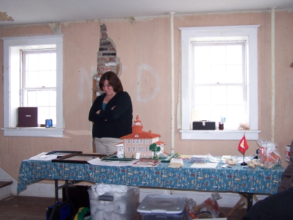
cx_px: 146
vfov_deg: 37.7
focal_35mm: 38
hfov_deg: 49.0
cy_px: 110
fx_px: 322
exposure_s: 1/60
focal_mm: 6.3
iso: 140
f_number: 2.8
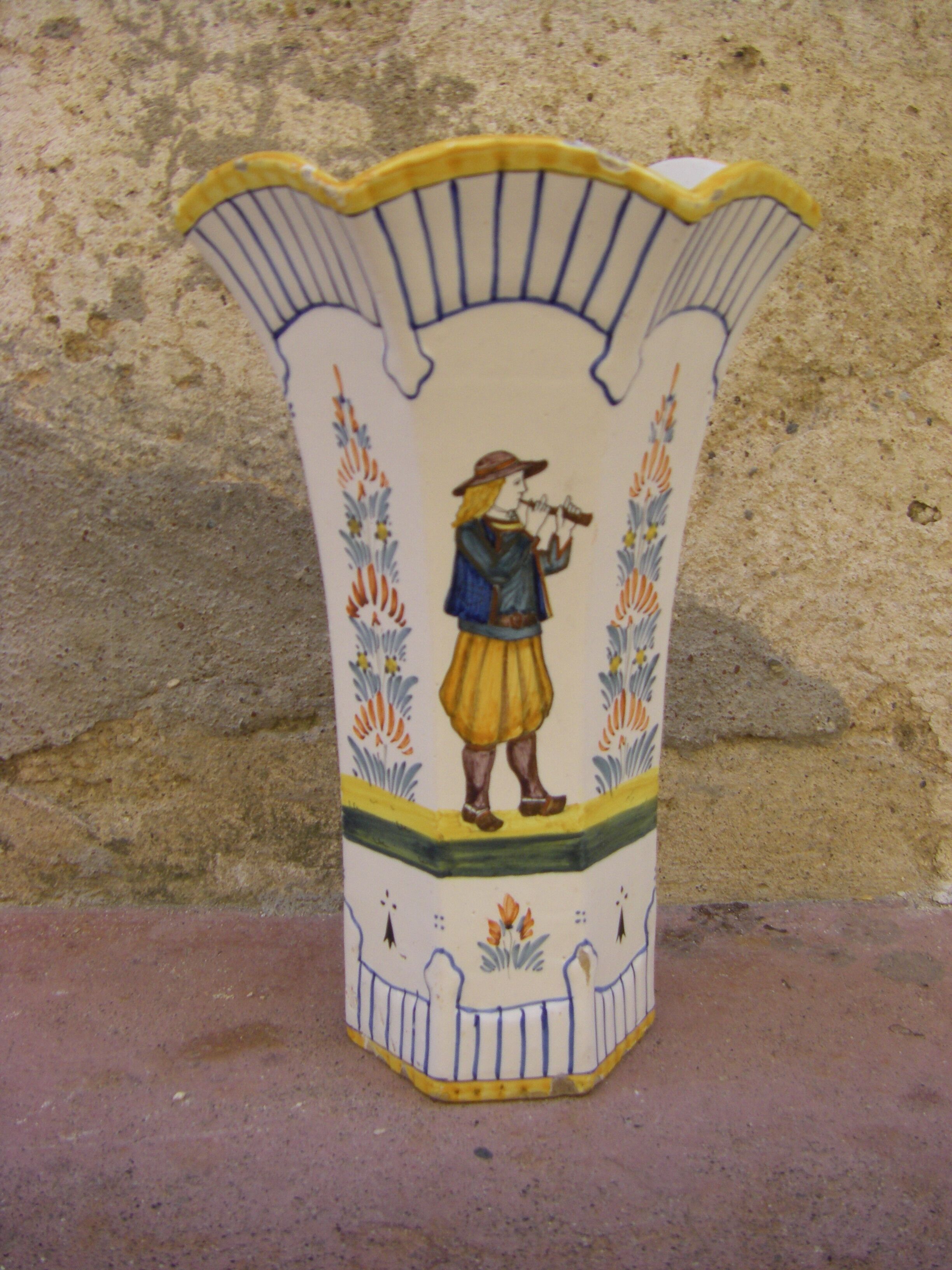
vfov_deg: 49.0
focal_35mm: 38
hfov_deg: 37.7
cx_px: 476
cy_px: 635
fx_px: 1393
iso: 125
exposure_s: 1/100
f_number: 3.5
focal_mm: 6.3
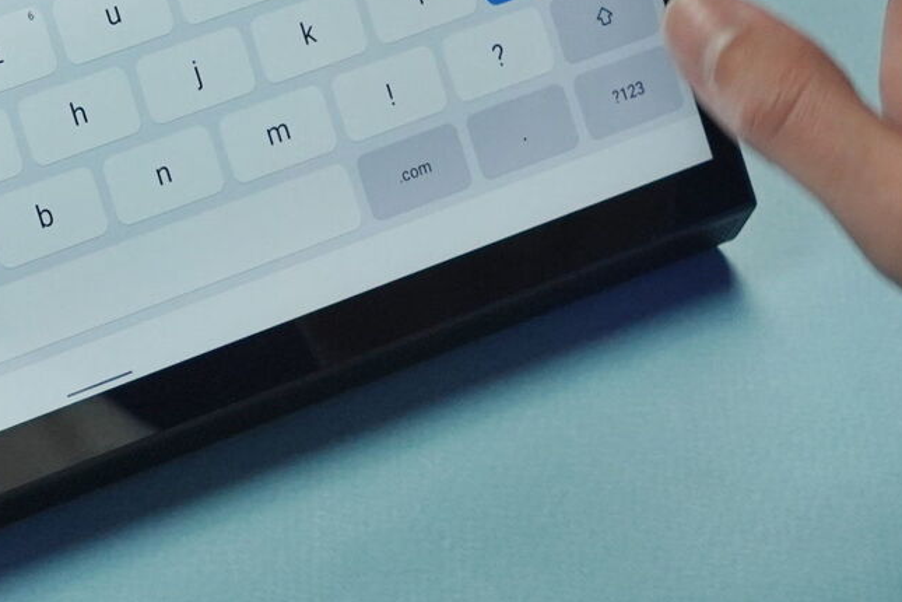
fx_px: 2981
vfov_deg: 11.4
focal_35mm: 119
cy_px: 35
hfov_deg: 16.8
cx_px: -41
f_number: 8
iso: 1600
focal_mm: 40
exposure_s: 1/160
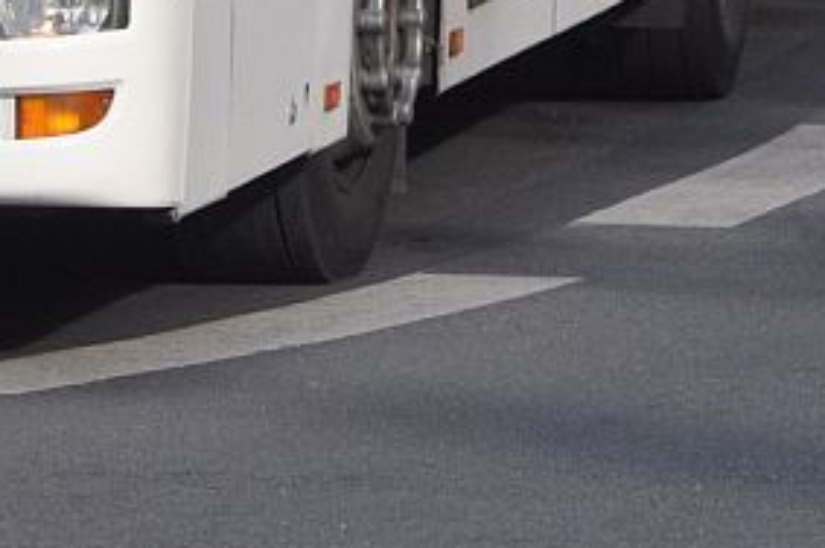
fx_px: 12876
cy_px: -790
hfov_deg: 3.7
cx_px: -249
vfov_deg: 2.4
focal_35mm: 562
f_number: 5.3
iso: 400
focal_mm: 75
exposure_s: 1/1000
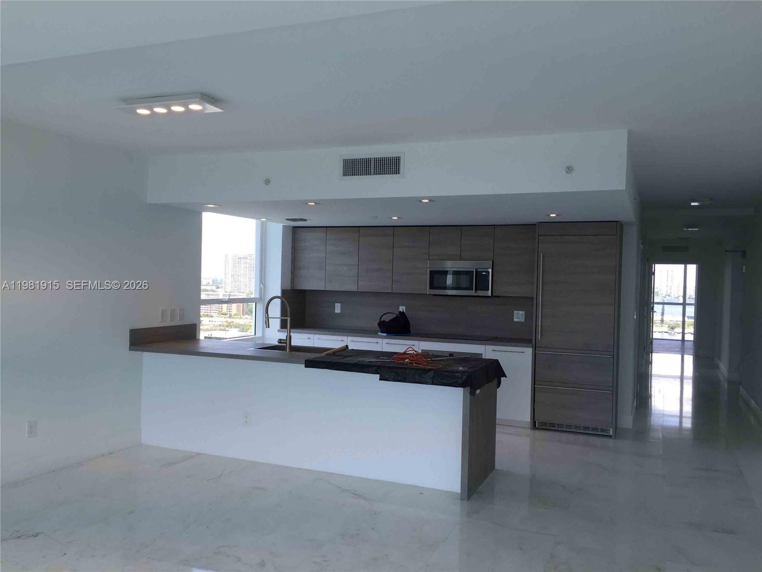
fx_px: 638
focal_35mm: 29
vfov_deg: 48.2
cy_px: 286
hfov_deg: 61.7
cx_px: 381
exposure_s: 1/265
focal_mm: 4.15
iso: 32
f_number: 2.2
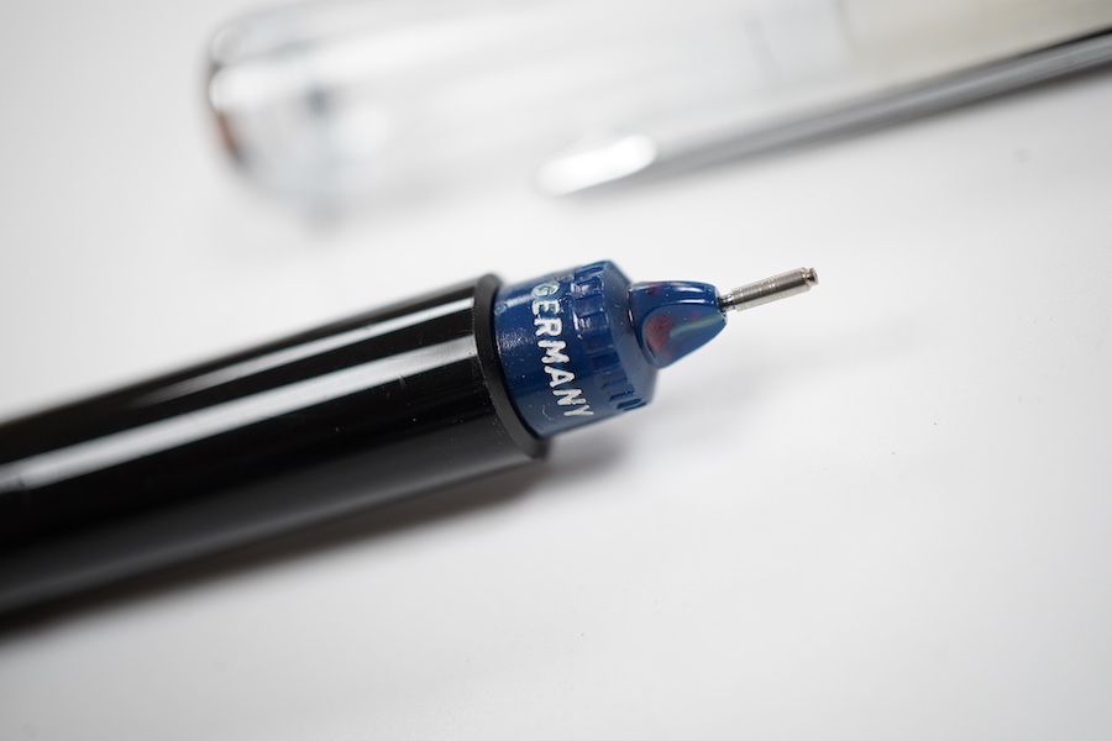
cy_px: 370
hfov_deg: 43.6
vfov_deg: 29.9
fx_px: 1390
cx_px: 556
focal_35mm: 45
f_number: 5
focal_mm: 30
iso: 640
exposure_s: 1/125
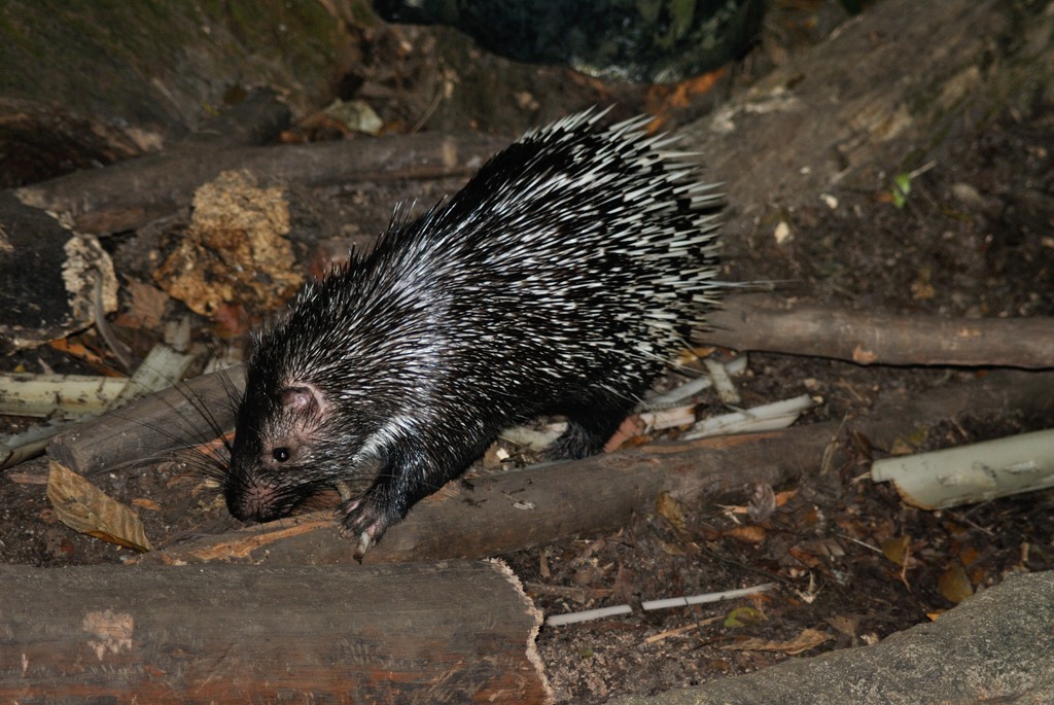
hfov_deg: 19.4
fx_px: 3077
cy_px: 352
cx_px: 527
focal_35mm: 105
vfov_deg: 13.1
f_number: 4
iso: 200
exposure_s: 1/60
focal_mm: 70
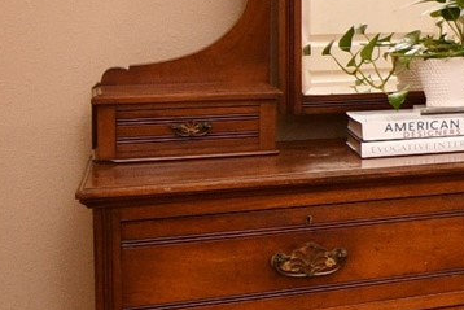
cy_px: -14
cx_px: 1216
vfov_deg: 14.7
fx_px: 1173
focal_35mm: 91
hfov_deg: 13.4
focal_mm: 10
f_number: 4
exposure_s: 1/60
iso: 640
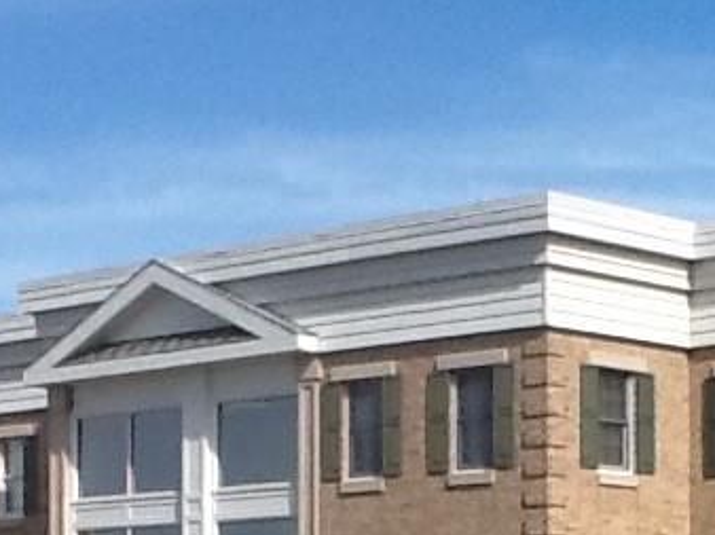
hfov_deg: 15.7
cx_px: 552
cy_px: 689
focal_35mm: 125
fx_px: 2580
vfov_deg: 11.5
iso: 40
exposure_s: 1/1575
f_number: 2.4
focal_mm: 2.03
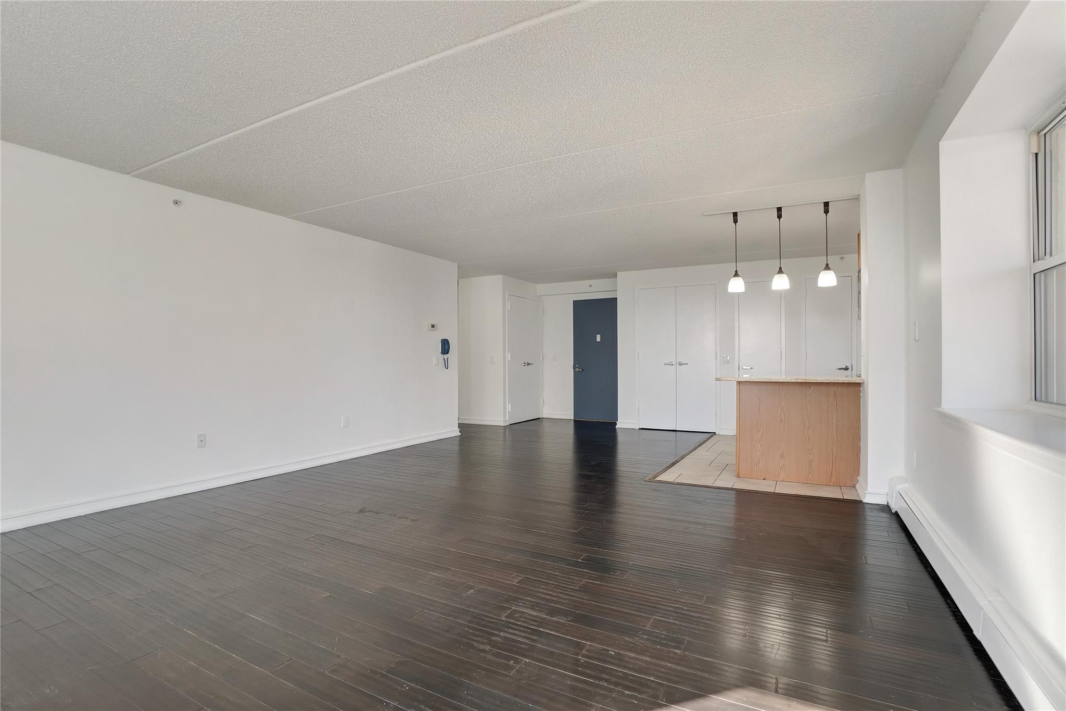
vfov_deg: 77.3
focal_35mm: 15
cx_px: 533
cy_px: 356
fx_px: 444
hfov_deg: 100.4
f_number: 9
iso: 800
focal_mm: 10
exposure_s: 1/100
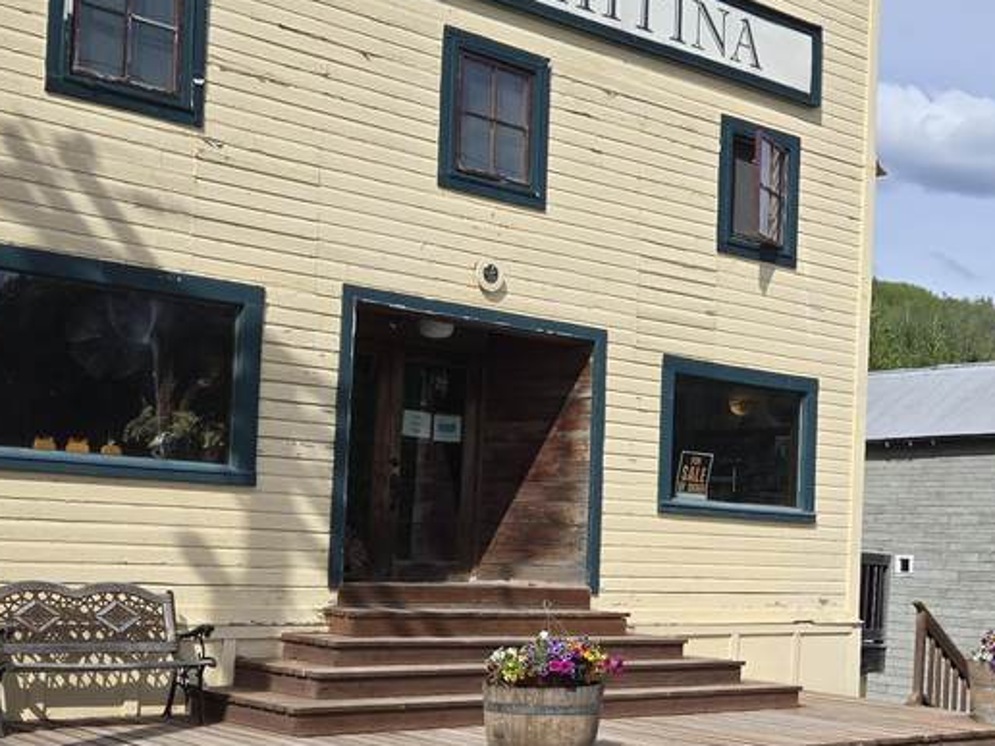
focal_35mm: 57
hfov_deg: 33.3
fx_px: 1638
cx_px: 713
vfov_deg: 25.6
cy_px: 445
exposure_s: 1/3327
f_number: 1.8
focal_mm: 5.4
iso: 25
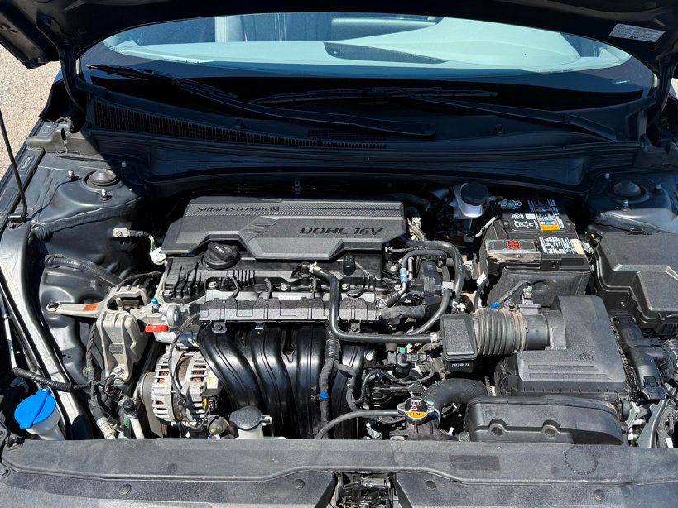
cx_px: 377
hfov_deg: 59.8
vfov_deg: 46.7
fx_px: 588
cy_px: 284
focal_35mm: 30
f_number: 1.78
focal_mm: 6.76
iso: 80
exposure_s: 1/1522
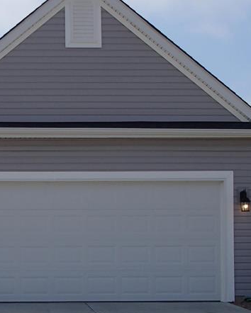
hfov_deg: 14.5
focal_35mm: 104
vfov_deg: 18.4
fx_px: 965
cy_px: 192
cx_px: -26
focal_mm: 8.25
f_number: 14
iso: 100
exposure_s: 1/100
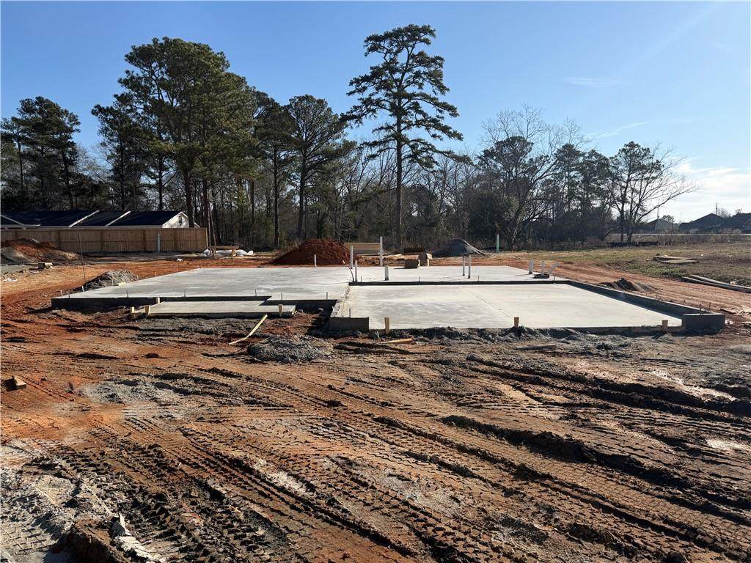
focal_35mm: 24
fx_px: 521
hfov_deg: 71.6
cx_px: 376
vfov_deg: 56.8
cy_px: 282
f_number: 1.78
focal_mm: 6.76
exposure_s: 1/5714
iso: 80
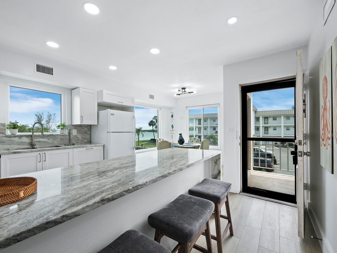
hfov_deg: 98.2
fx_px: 146
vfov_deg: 81.6
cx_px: 166
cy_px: 135
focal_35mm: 15
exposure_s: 1/25
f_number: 11
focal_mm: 7
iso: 400
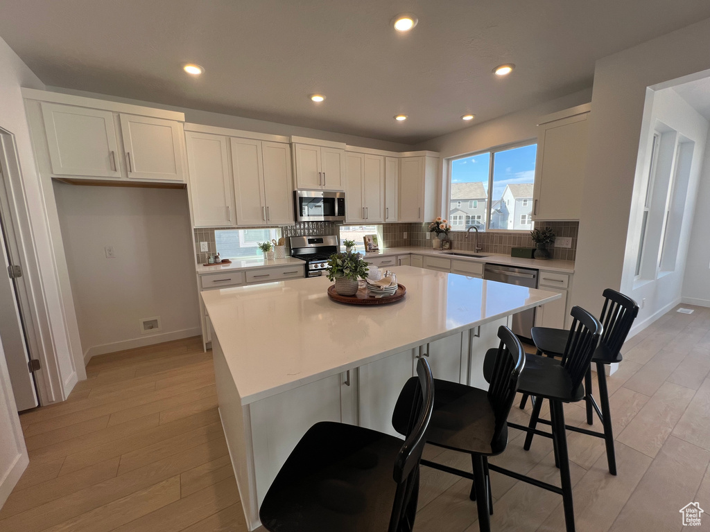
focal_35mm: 13
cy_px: 266
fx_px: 267
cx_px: 355
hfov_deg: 106.2
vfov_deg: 89.9
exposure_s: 1/147
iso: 32
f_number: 1.8
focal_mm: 1.57
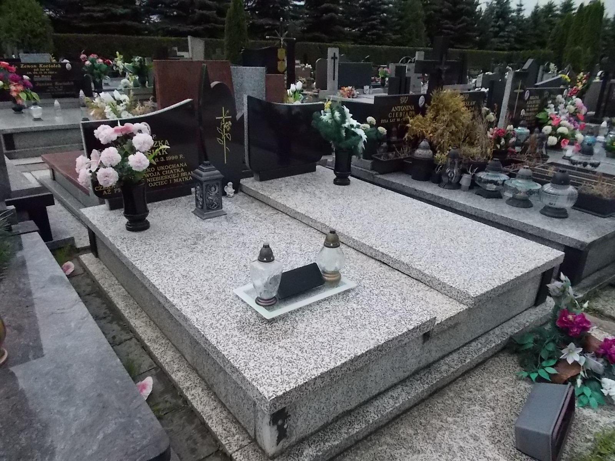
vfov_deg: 53.1
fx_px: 462
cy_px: 230
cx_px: 308
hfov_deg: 67.3
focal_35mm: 26
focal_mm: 4.6
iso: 400
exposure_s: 1/1000
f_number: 8
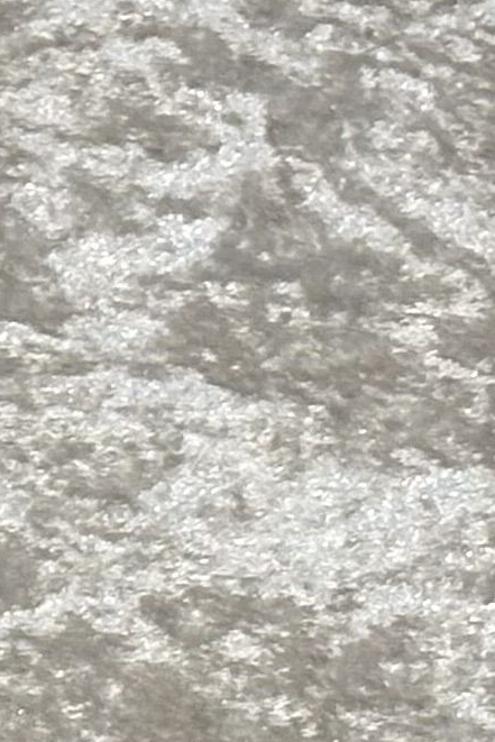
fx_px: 6802
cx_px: -1110
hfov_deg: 4.0
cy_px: 1312
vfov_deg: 6.1
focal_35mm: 330
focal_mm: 5.96
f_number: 1.6
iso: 80
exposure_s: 1/60
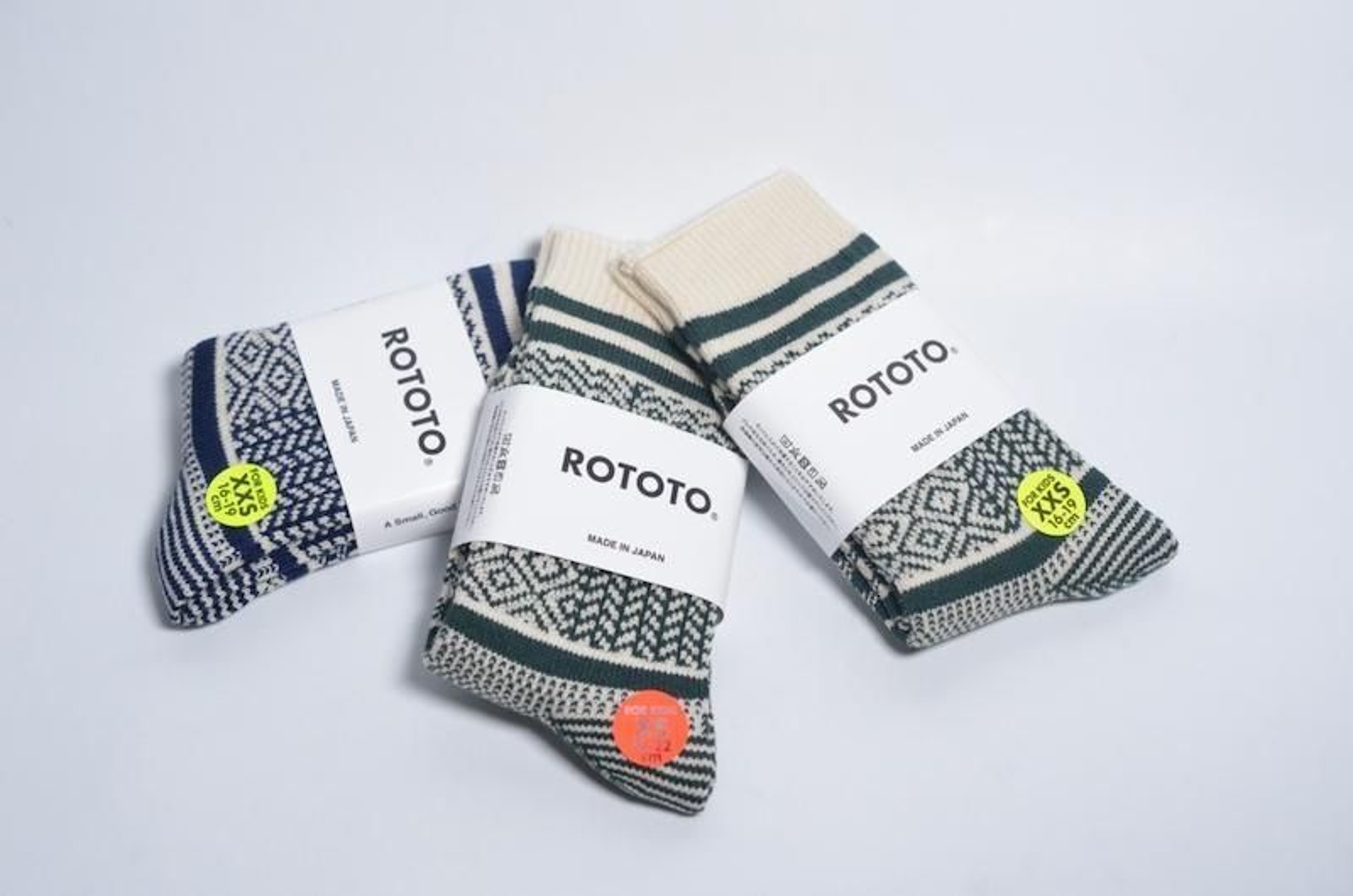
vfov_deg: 22.5
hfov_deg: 33.5
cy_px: 448
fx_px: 2250
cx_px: 676
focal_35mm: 60
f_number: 5.6
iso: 800
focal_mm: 40
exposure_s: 1/125
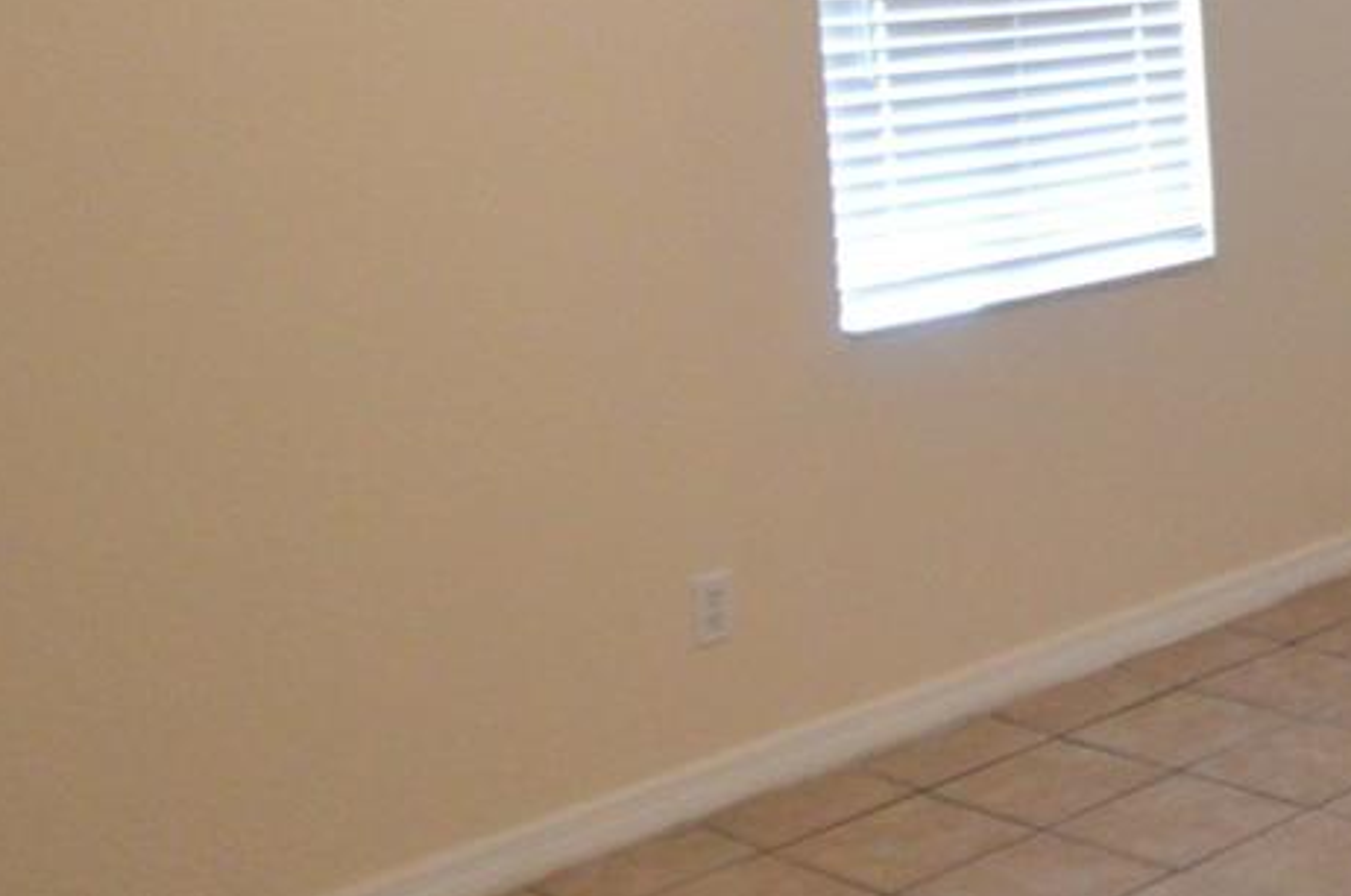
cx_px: 1389
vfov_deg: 22.4
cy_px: 224
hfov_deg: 30.8
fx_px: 2244
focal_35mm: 60
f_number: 3.5
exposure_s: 1/60
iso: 2500
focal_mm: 11.5
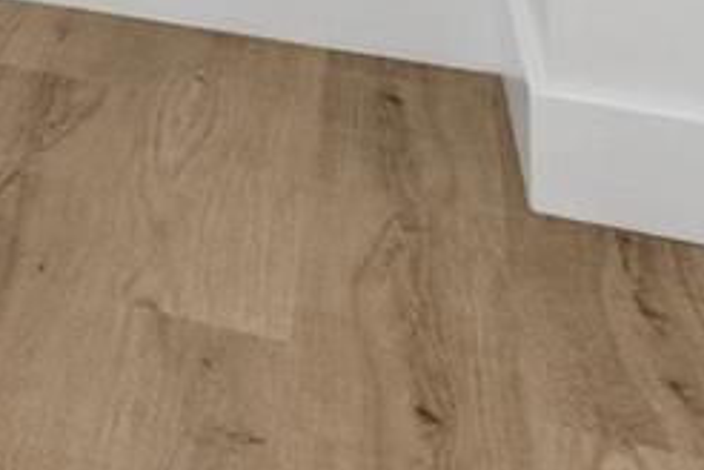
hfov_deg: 12.2
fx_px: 2034
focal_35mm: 104
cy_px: -682
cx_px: -1262
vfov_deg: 11.0
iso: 250
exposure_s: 1/20
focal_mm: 16
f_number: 9
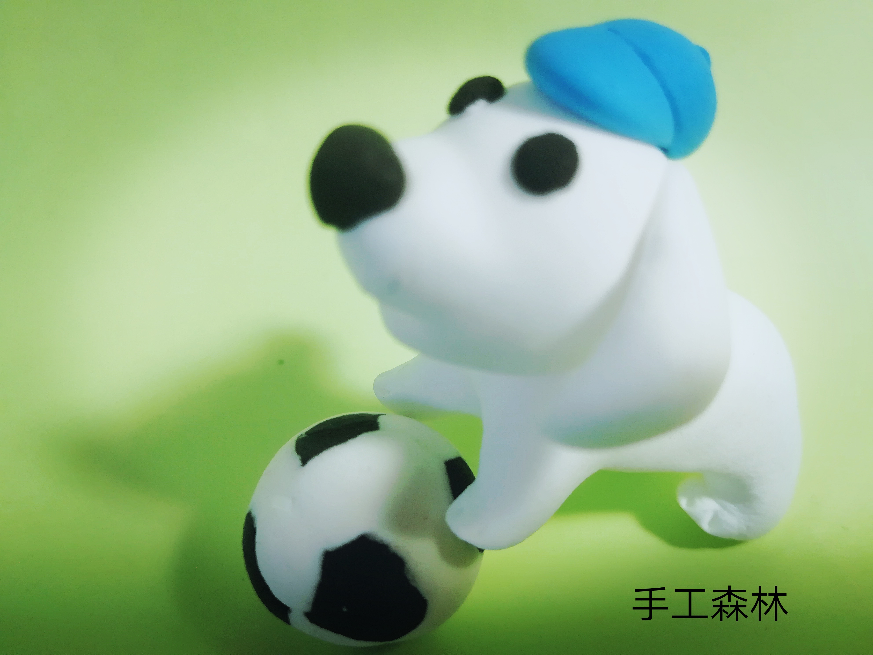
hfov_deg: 65.3
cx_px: 436
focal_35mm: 27
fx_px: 681
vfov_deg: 51.4
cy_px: 328
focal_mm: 3.83
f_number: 1.8
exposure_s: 1/50
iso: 80
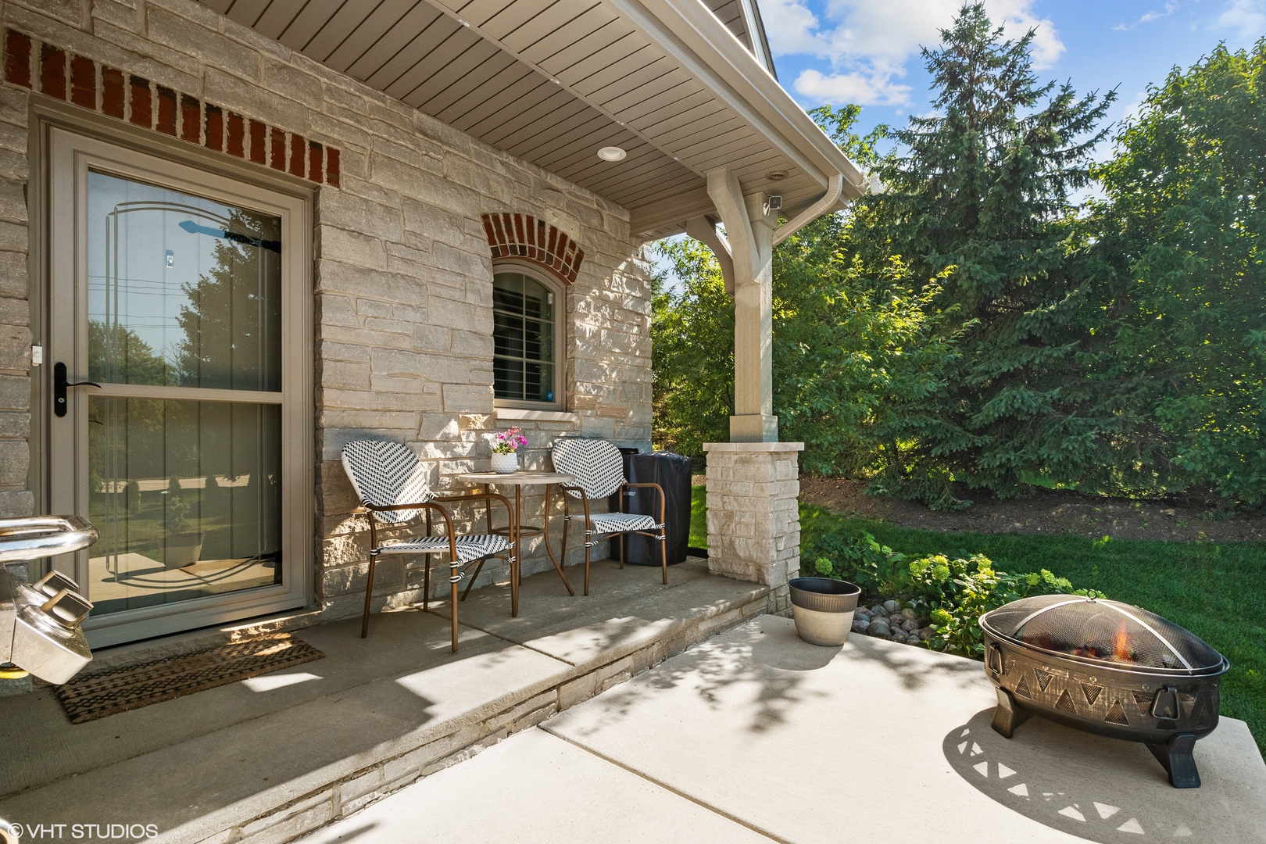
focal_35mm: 15
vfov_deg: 77.3
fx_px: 527
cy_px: 422
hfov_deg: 100.4
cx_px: 633
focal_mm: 10
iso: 400
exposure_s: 1/320
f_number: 9
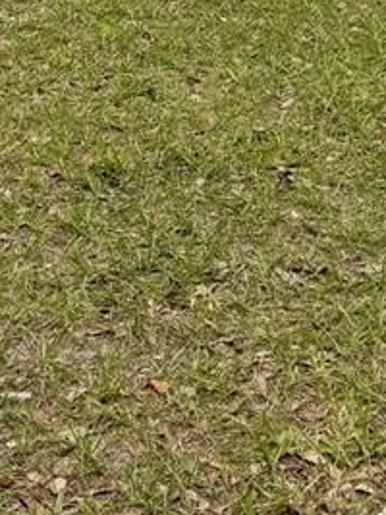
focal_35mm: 108
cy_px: -457
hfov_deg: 13.6
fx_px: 1607
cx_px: 64
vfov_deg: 15.3
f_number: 1.78
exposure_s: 1/5714
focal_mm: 6.76
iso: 80
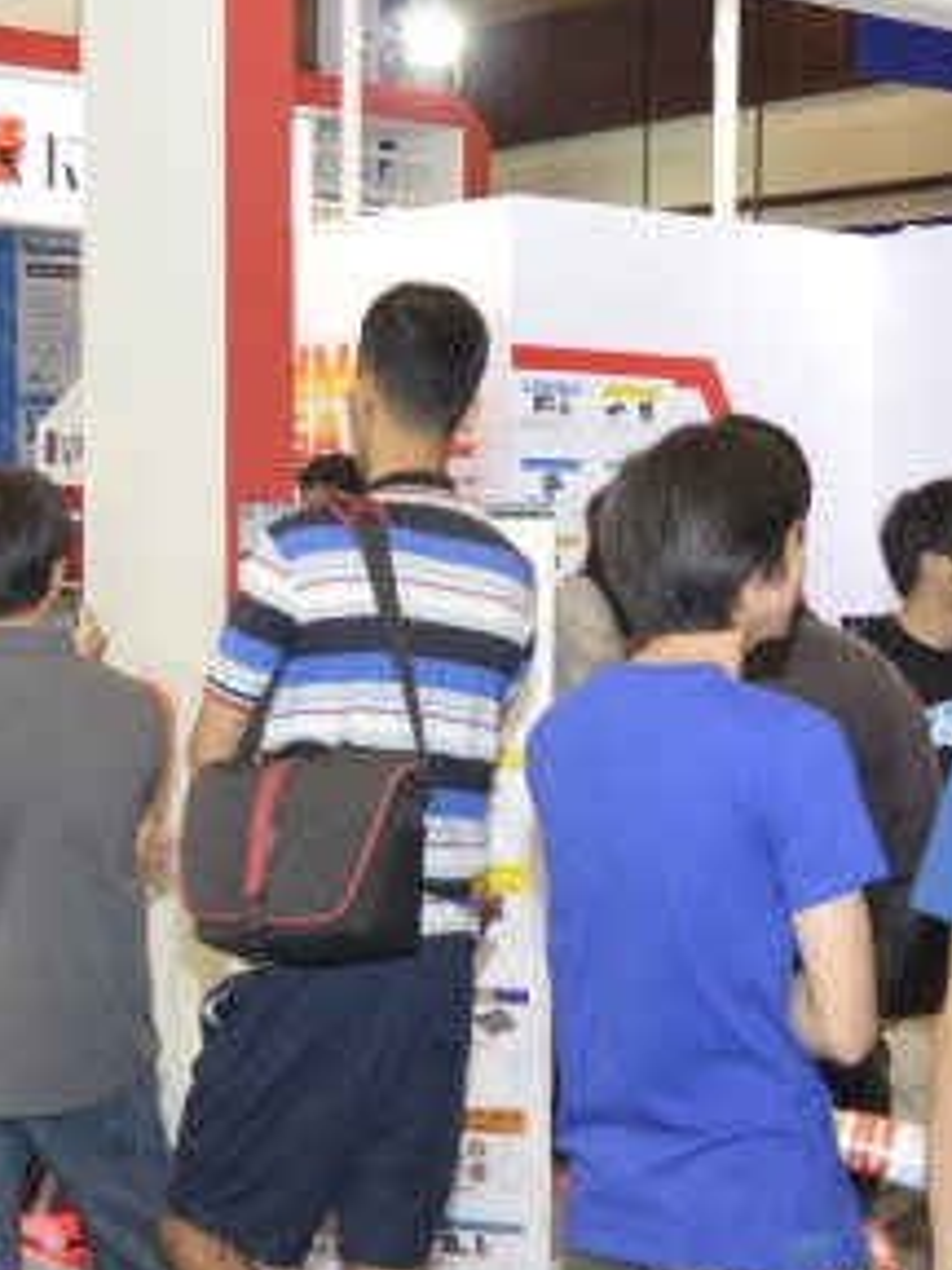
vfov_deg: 27.0
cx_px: 564
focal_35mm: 72
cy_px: 635
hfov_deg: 20.4
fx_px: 2640
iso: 500
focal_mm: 16
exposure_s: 1/125
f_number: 2.8
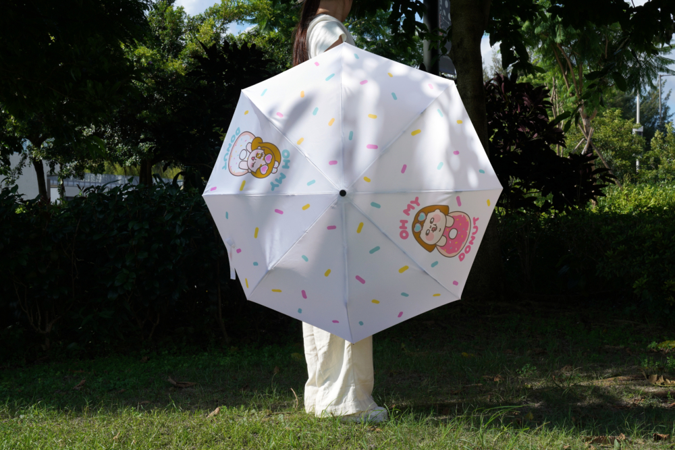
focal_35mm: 58
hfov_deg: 34.5
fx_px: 1088
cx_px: 338
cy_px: 225
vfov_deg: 23.4
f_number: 16
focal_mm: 58
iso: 100
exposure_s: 1/80
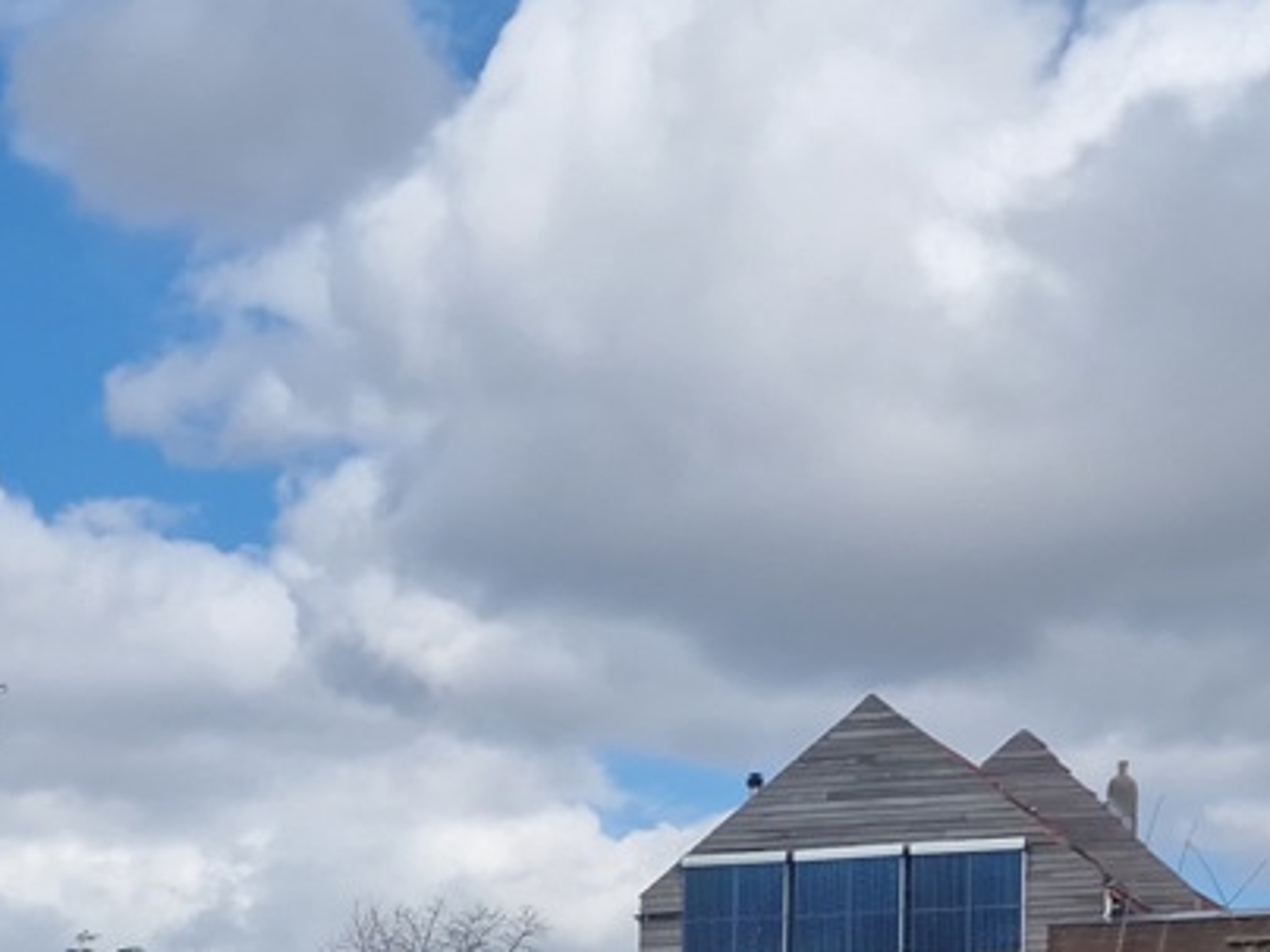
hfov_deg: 21.3
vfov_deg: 15.5
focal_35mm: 91
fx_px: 3339
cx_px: 286
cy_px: 1206
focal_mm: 6.4
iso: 50
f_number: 1.8
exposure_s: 1/1538
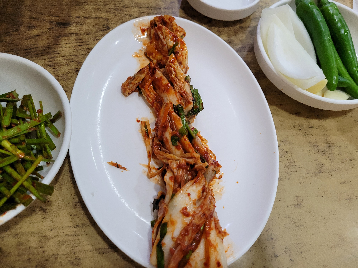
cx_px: 179
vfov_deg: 53.1
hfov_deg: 67.3
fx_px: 269
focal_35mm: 26
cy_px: 134
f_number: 1.8
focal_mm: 5.4
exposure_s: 1/120
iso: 250
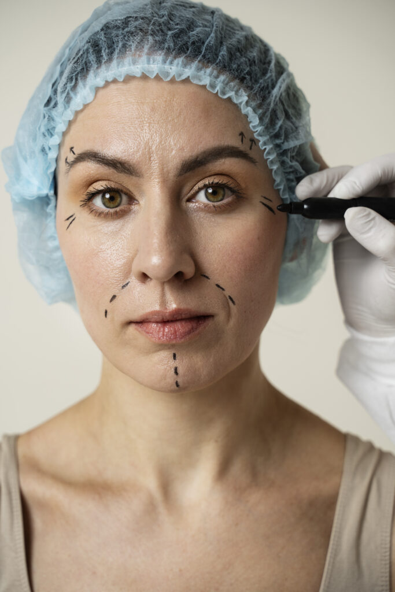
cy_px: 296
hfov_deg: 18.2
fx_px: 1234
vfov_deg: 27.0
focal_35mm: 75
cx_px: 198
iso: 200
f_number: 5
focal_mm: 75
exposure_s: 1/160
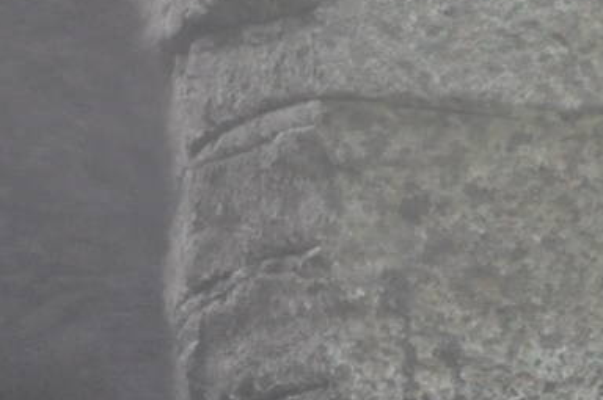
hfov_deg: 1.1
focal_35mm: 1877
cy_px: -18
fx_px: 31400
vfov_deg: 0.7
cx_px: -264
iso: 1600
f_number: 5.6
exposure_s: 1/320
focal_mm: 300
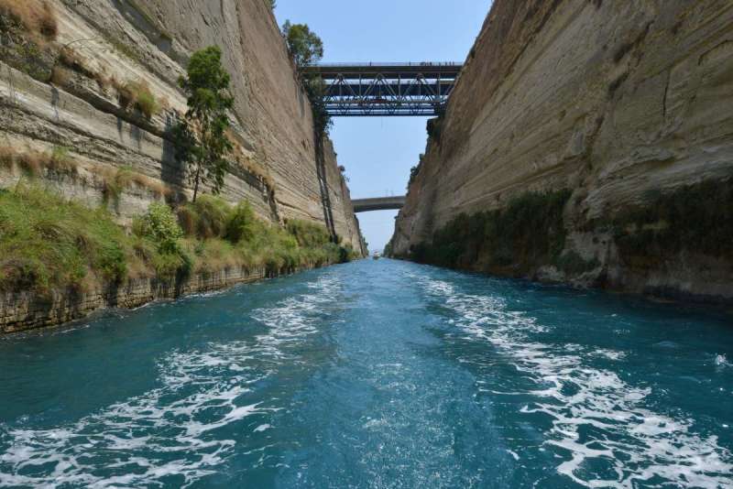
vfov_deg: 53.2
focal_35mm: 24
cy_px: 244
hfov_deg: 73.7
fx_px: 489
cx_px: 366
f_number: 13
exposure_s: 1/320
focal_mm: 24
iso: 320
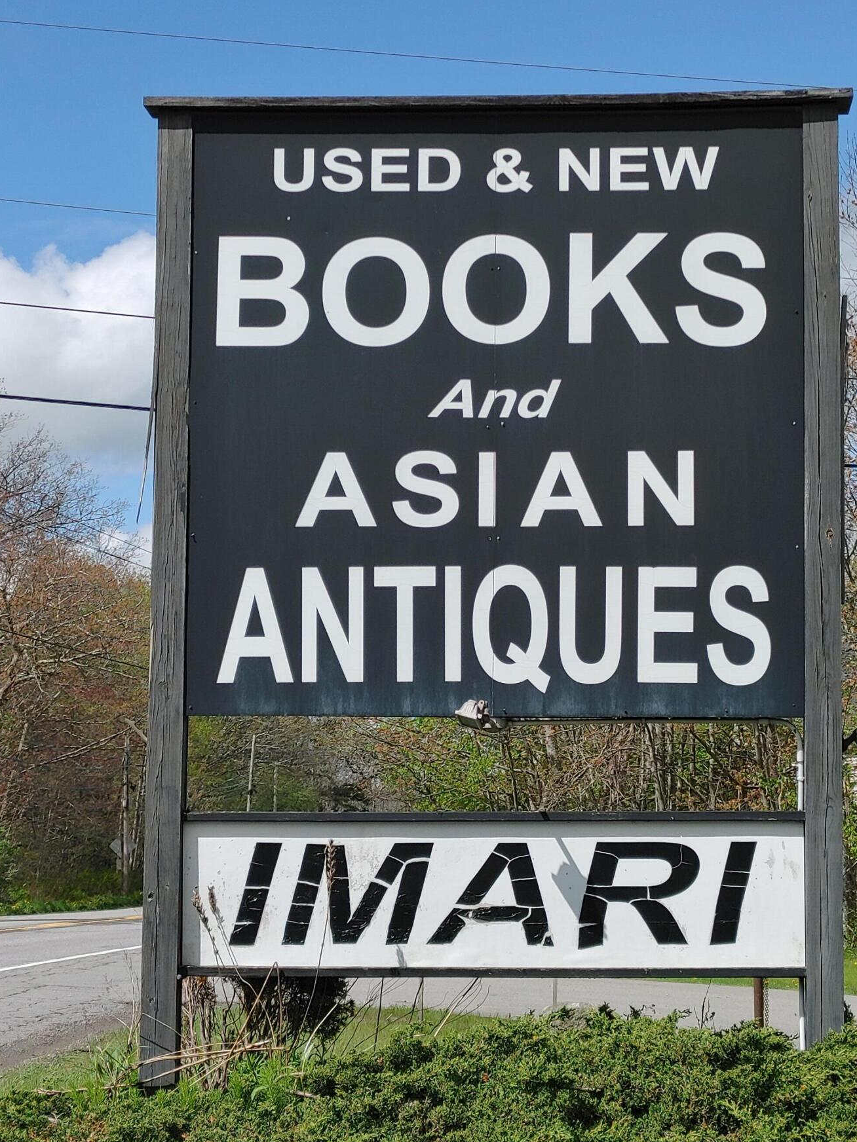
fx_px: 2839
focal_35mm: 86
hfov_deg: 17.2
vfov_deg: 22.8
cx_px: 478
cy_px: 570
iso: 50
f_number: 1.8
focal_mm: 5.58
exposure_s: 1/1613
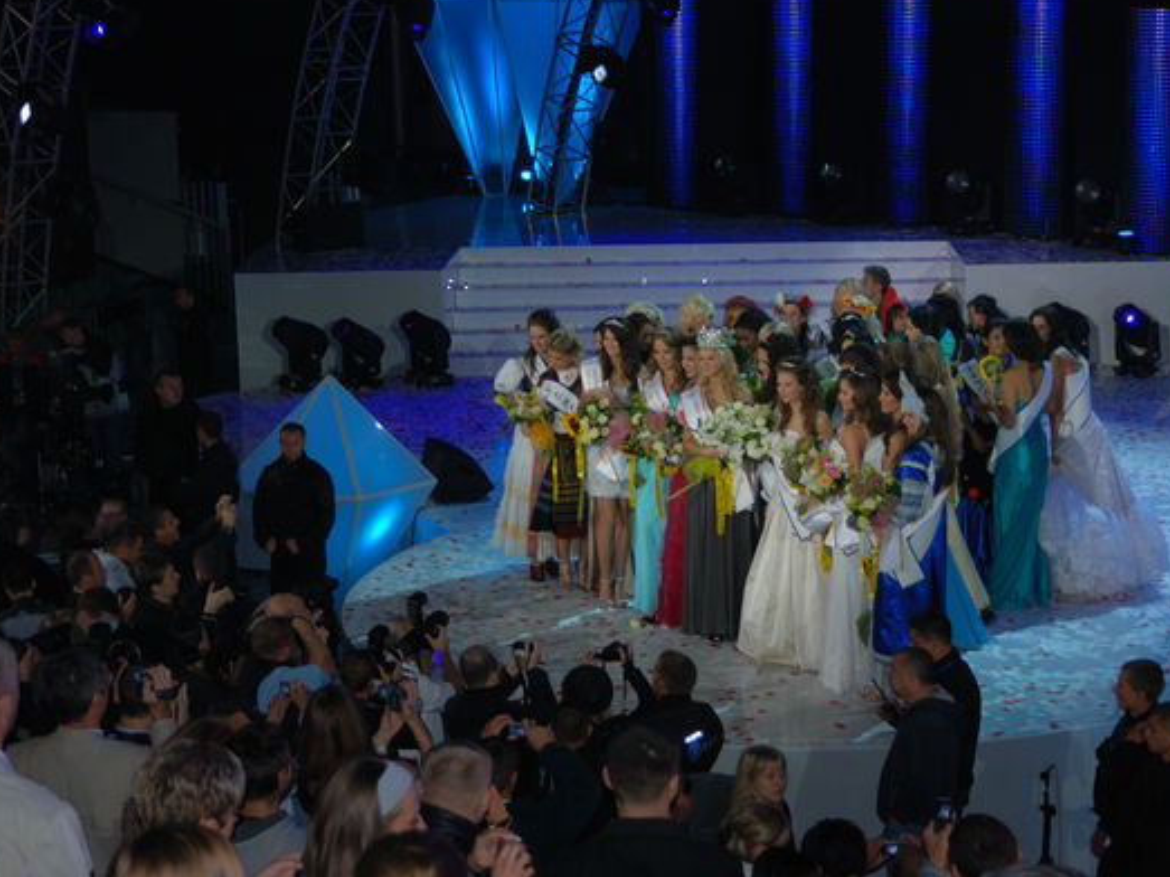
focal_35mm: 66
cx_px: 652
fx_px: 2230
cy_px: 432
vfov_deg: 22.2
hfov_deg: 29.4
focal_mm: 40
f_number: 4
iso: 160
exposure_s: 1/60
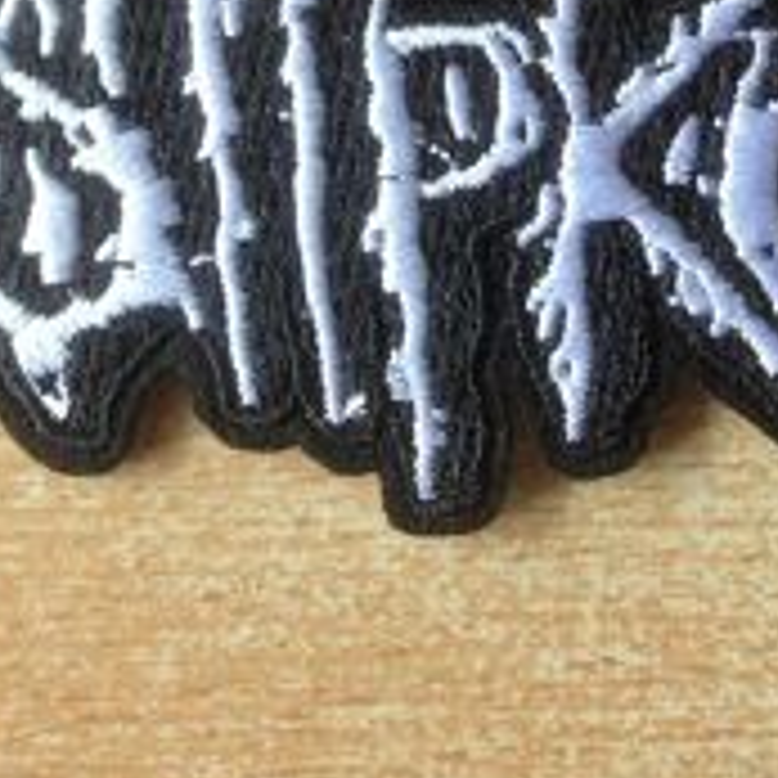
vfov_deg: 21.0
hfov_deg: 21.0
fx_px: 2060
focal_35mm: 81
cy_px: 90
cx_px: 661
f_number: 2.4
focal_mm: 4.12
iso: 50
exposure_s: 1/30
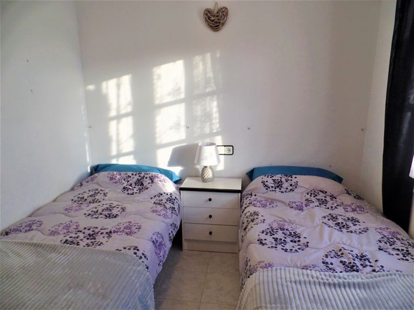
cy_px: 155
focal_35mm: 23
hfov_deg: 74.0
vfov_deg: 58.8
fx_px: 275
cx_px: 207
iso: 80
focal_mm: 4.1
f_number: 3.2
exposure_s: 1/45
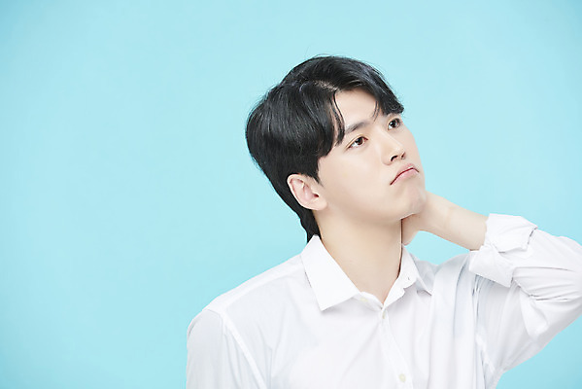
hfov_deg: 10.3
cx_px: 291
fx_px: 3235
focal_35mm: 200
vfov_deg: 6.9
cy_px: 194
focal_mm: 200
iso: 64
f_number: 7.1
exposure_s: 1/125
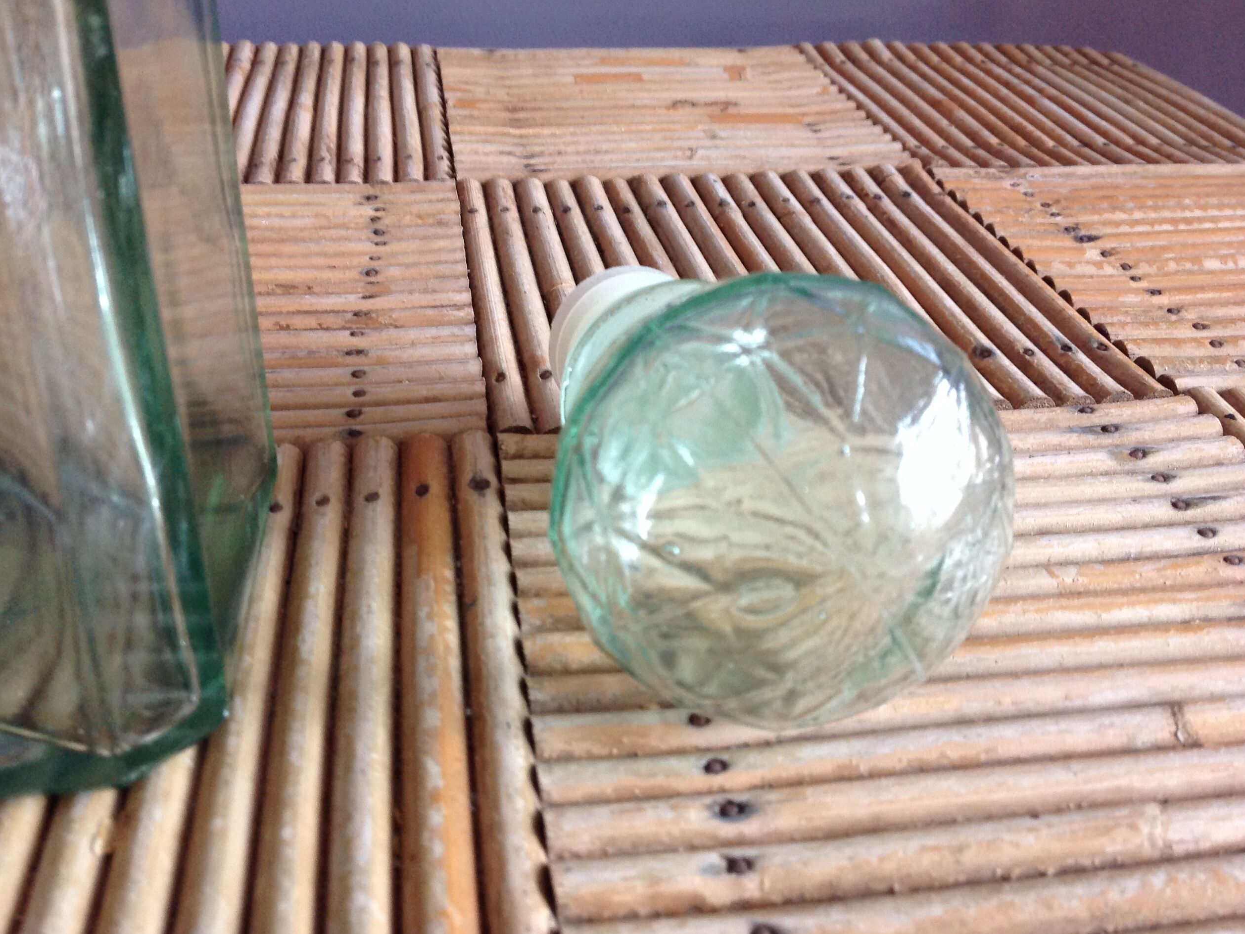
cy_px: 462
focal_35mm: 36
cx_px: 625
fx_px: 1295
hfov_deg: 51.4
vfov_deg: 39.7
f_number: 2.4
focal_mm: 4.28
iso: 160
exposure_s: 1/15
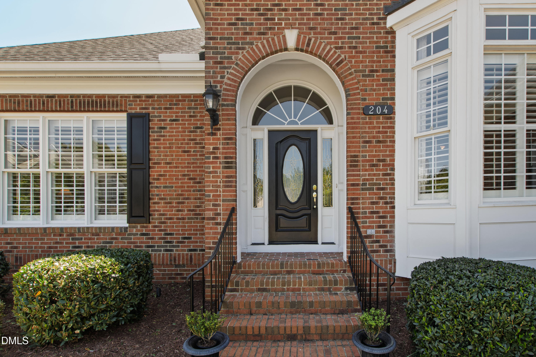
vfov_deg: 77.3
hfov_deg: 100.4
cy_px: 178
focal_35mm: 15
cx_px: 268
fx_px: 223
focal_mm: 10
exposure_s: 1/60
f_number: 8
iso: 250
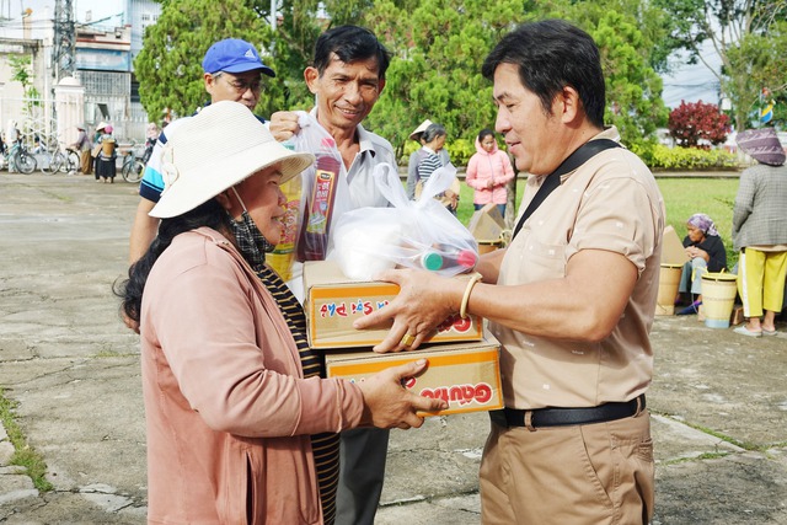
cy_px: 262
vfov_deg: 30.5
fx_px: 962
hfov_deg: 44.5
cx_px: 394
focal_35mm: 44
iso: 100
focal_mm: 16.31
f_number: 4
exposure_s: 1/500
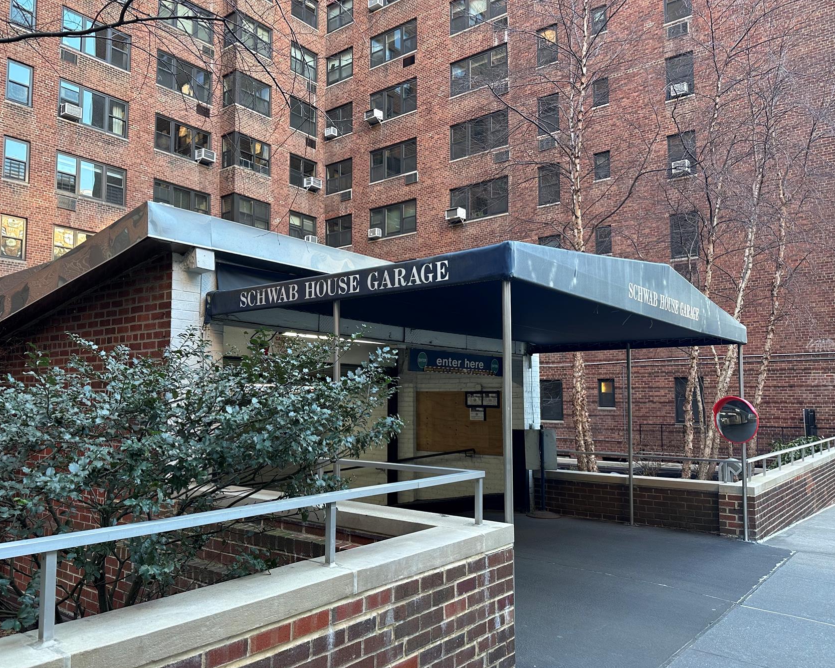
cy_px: 345
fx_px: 667
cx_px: 375
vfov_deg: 53.2
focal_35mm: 27
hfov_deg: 63.9
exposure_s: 1/121
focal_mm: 6.86
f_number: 1.78
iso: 125
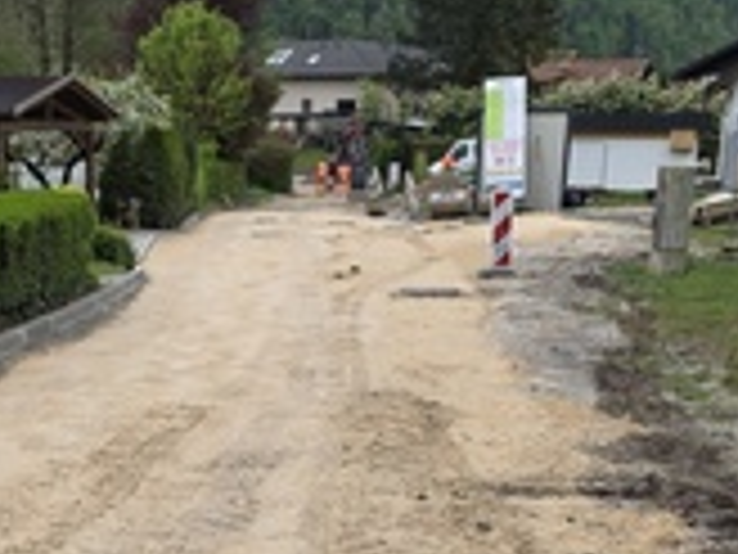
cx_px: 284
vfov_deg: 22.5
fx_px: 1343
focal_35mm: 63
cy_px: 540
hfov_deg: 30.6
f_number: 1.7
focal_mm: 6.3
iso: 80
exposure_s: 1/1546
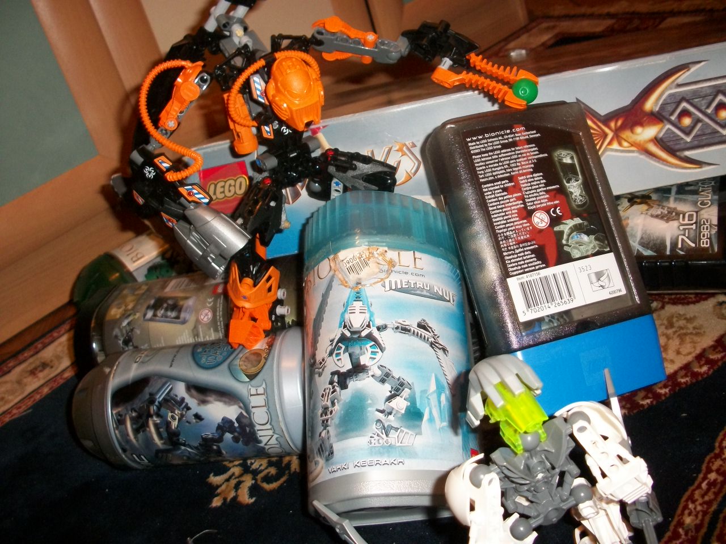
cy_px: 272
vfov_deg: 40.7
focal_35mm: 35
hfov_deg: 52.6
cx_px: 363
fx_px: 734
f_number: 3.1
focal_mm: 6.3
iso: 250
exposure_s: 1/60
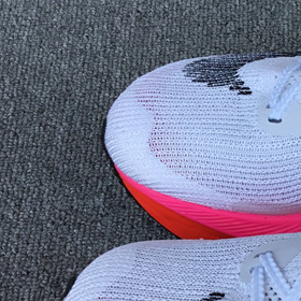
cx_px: 412
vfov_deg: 19.7
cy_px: 203
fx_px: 866
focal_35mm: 88
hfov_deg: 18.1
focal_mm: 3.3
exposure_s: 1/339
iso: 25
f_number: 2.4
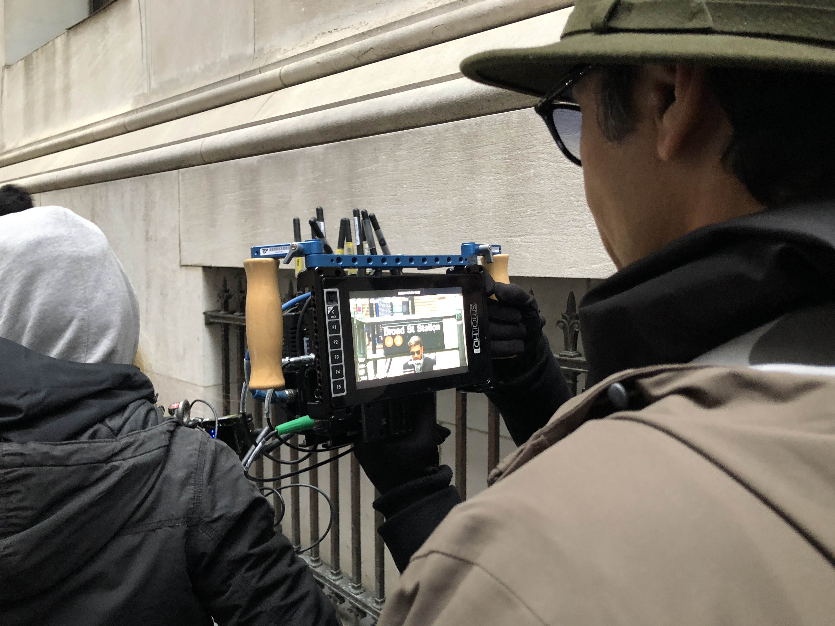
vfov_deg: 49.7
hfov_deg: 63.4
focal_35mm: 28
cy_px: 313
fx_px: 675
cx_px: 418
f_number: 1.8
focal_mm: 3.99
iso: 100
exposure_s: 1/13
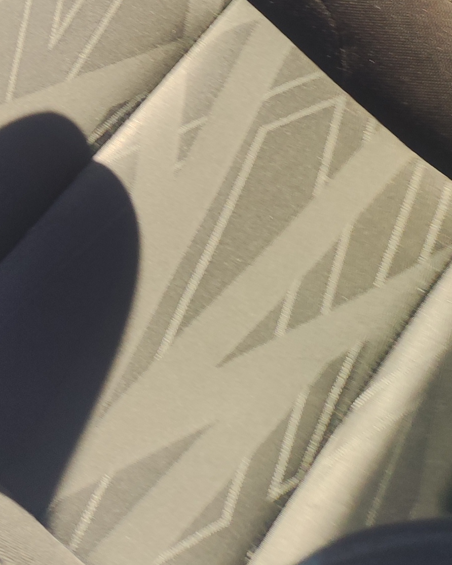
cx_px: -308
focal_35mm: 69
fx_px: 1154
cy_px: -390
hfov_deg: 18.4
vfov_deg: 20.9
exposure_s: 1/130
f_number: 1.79
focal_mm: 4.74
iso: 50
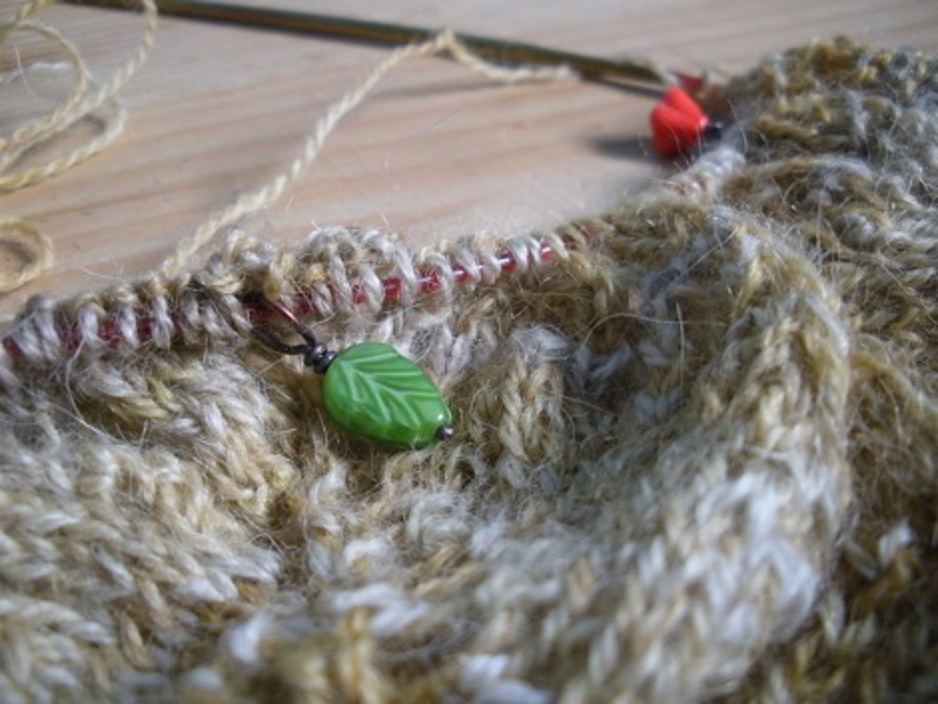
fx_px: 976
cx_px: 469
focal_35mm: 36
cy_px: 352
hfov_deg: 51.3
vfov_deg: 39.7
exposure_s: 1/20.5
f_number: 3.5
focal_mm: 6.3
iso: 400
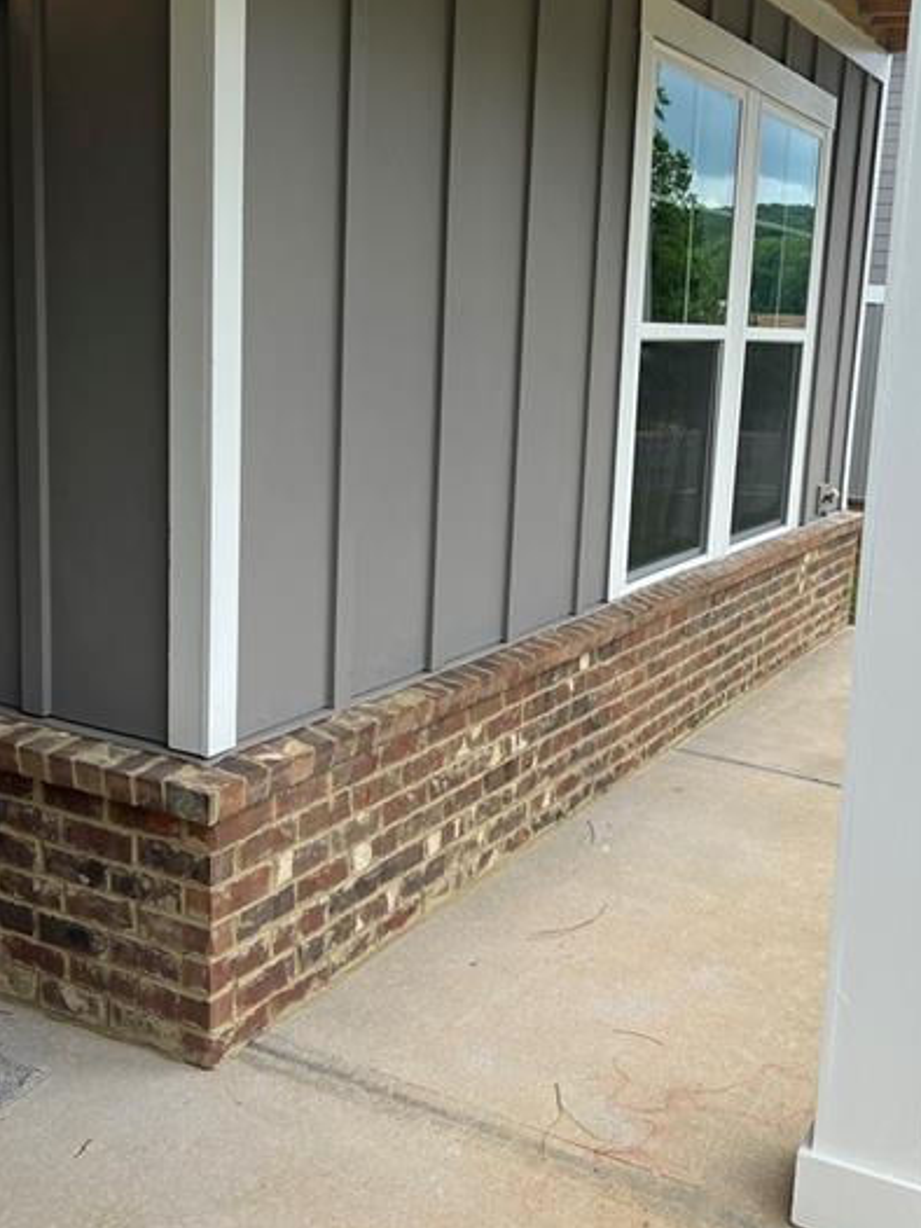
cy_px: 540
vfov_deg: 48.9
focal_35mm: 38
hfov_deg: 37.2
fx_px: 1347
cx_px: 631
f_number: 1.5
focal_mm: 5.7
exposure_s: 1/1311
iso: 50
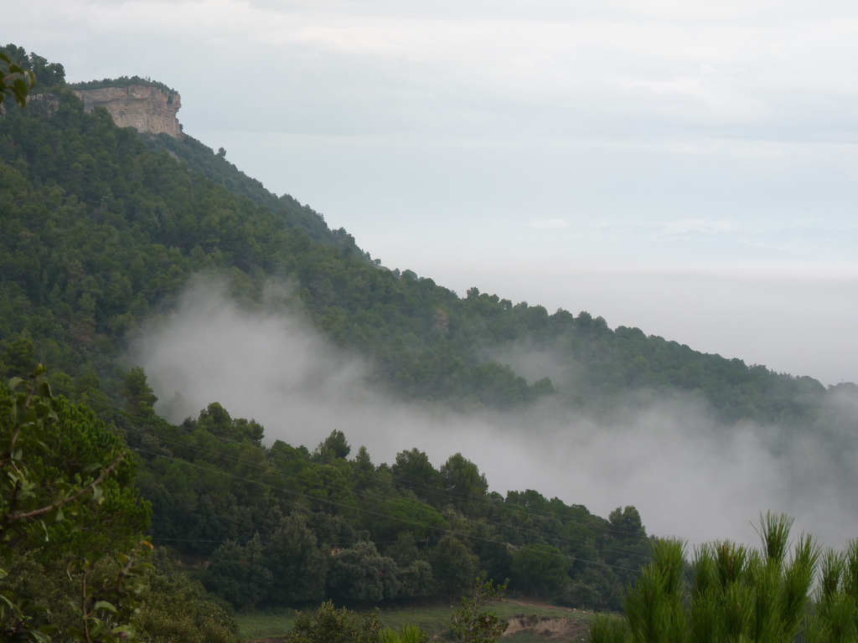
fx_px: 3098
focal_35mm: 125
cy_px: 322
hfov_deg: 15.8
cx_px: 429
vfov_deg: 11.9
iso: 80
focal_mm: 22.3
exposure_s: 1/200
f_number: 4.5
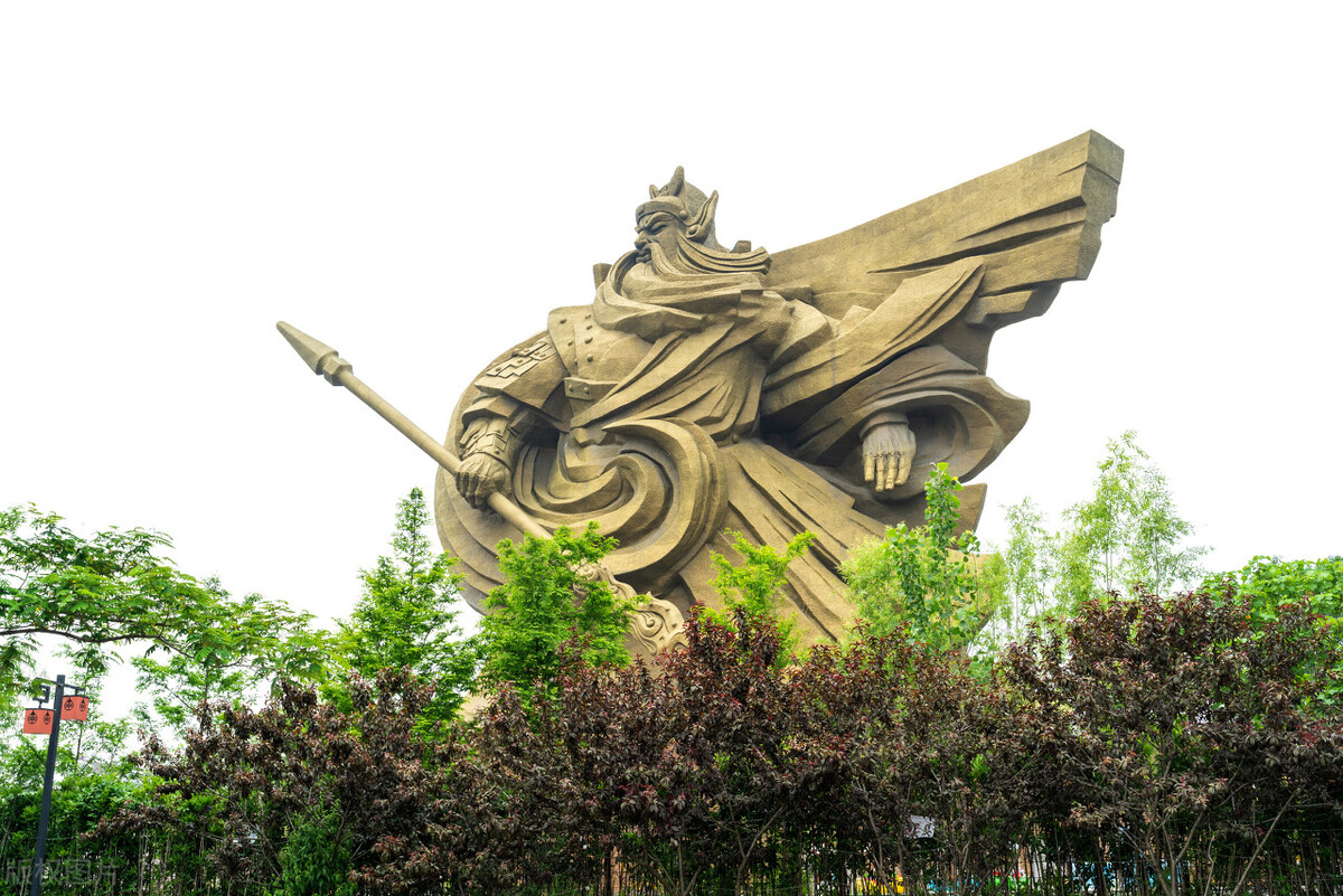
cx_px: 672
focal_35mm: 39
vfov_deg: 34.2
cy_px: 448
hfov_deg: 49.5
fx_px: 1455
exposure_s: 1/80
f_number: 10
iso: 250
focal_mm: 39
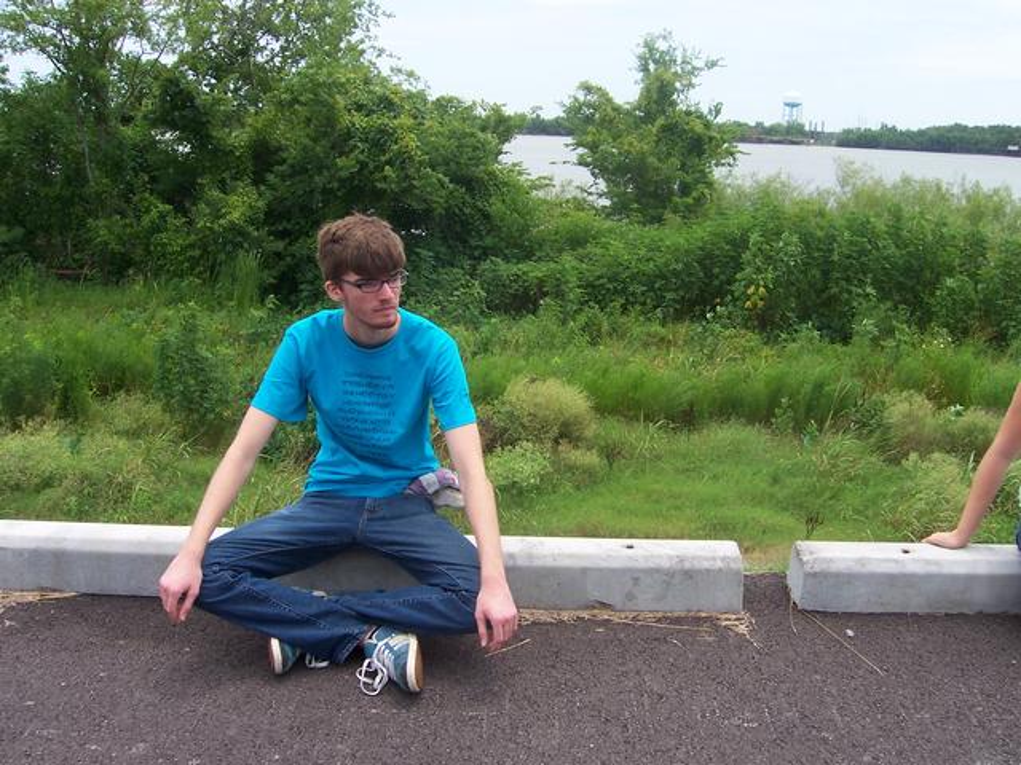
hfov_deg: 51.4
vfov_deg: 39.7
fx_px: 1062
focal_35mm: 36
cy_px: 382
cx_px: 510
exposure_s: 1/350
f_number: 4.8
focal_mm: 6
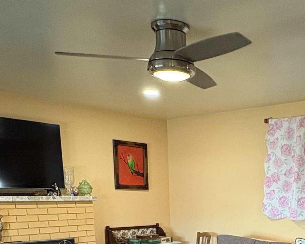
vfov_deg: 28.3
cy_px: 287
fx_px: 424
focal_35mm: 47
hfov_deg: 37.7
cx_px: 255
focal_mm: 2.22
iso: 250
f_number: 2.2
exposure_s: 1/60
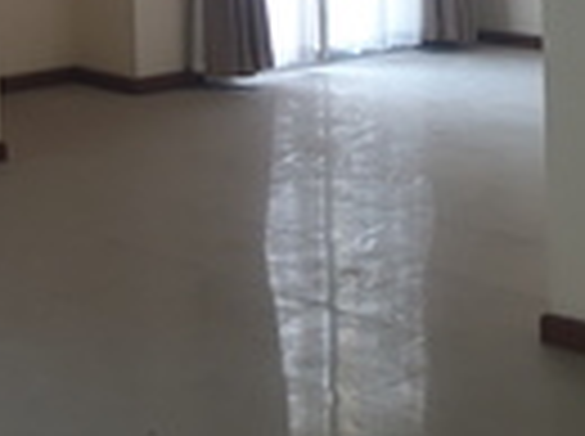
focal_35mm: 95
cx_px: -196
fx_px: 1603
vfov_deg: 14.4
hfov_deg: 19.0
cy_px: -231
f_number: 1.9
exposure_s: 1/33
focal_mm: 3.6
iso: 50
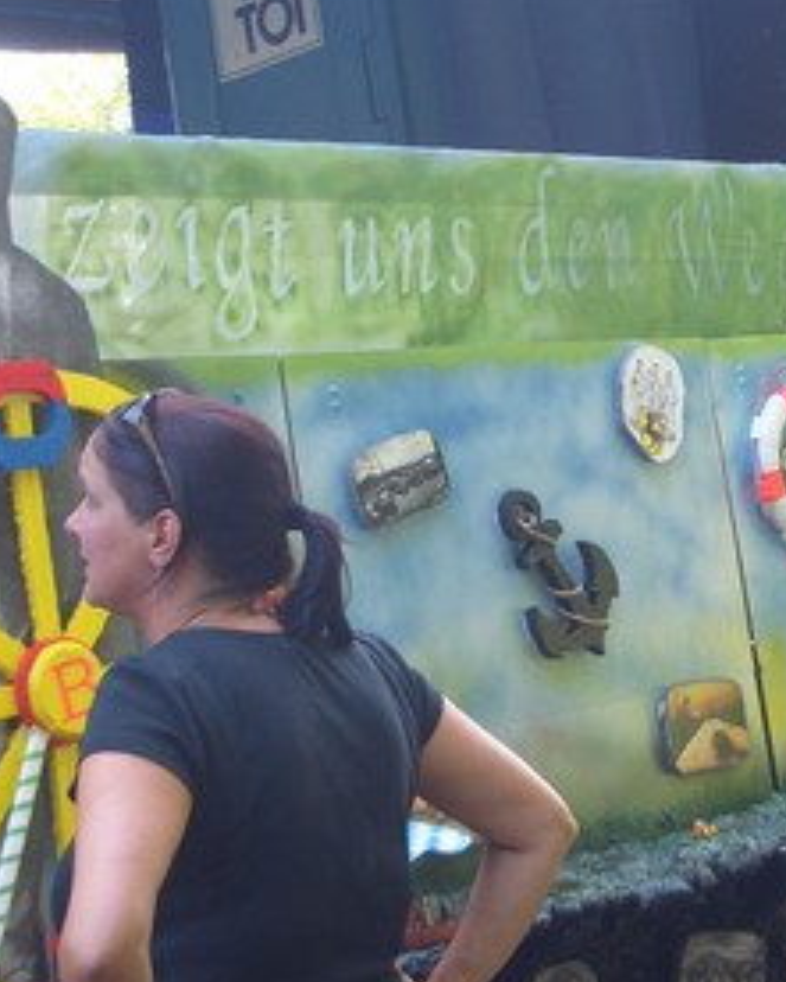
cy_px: 402
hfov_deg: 19.7
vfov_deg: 24.4
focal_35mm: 78
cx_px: 437
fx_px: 2267
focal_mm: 8.2
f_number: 3.1
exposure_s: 1/100
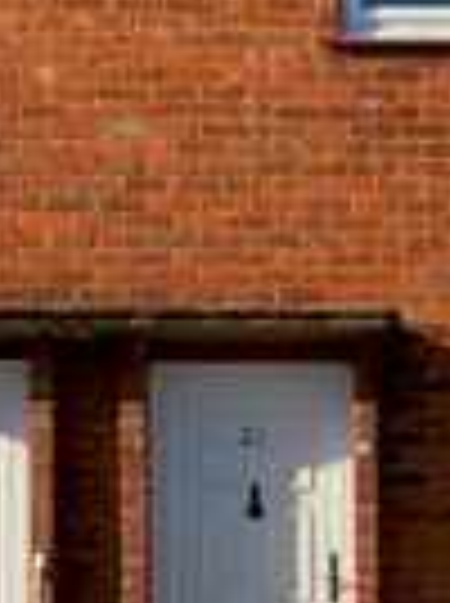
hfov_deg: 14.0
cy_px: 565
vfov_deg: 18.9
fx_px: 1774
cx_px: 549
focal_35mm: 102
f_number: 1.8
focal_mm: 4.25
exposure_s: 1/1629
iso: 32
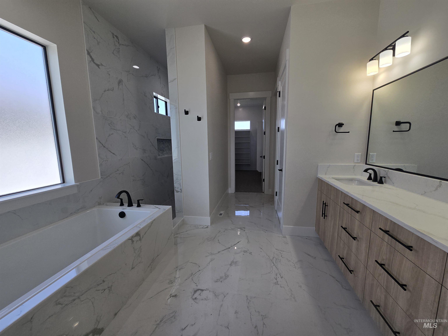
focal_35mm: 13
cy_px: 168
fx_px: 168
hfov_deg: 106.2
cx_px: 224
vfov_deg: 89.9
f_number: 2.2
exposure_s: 1/327
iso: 50
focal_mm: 2.2
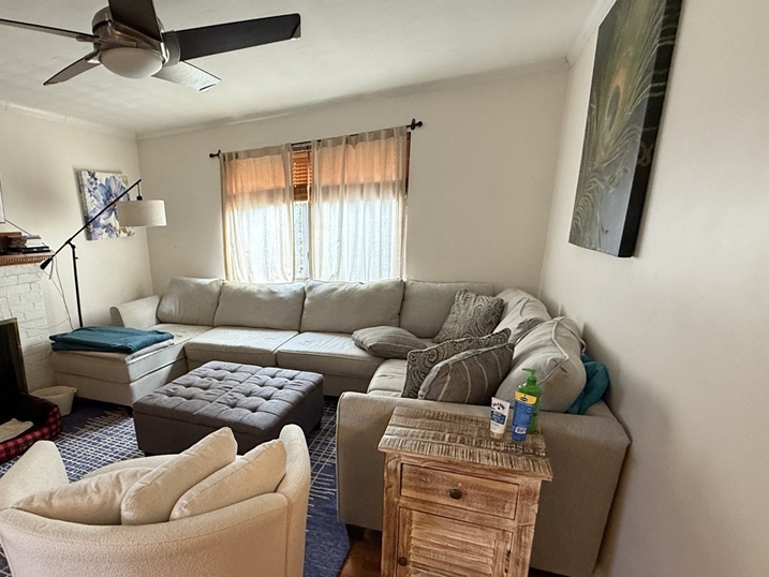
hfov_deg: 79.1
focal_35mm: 20
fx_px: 444
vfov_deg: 65.2
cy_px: 355
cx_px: 257
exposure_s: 1/60
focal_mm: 2.22
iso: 320
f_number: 2.2
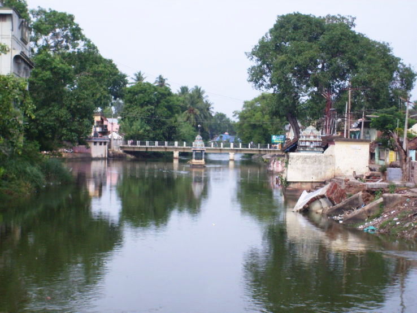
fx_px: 976
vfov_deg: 18.2
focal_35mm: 81
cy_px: 156
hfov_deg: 24.1
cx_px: 208
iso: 80
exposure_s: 1/125
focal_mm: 13.7
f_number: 10.6
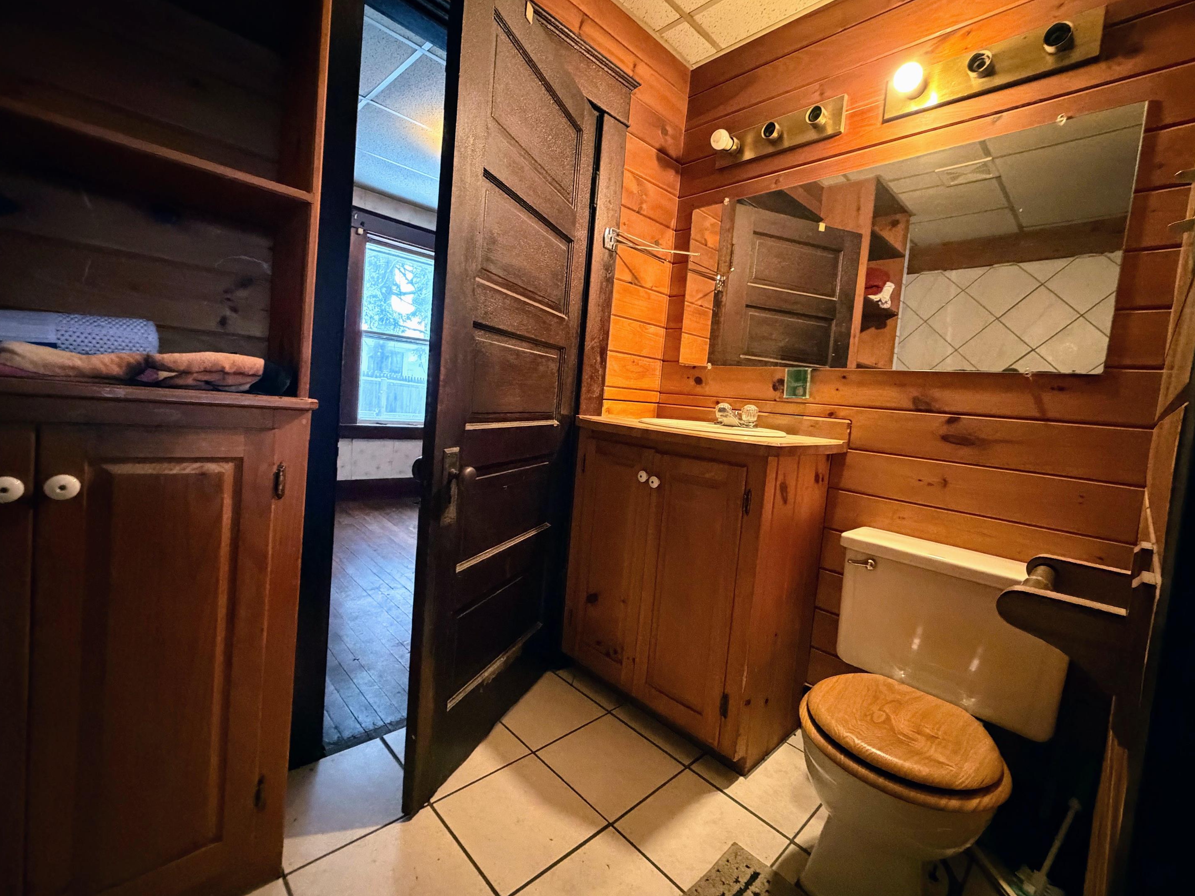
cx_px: 602
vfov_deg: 81.7
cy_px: 432
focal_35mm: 15
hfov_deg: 98.2
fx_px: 518
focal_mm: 2.22
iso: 1250
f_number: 2.2
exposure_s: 1/40
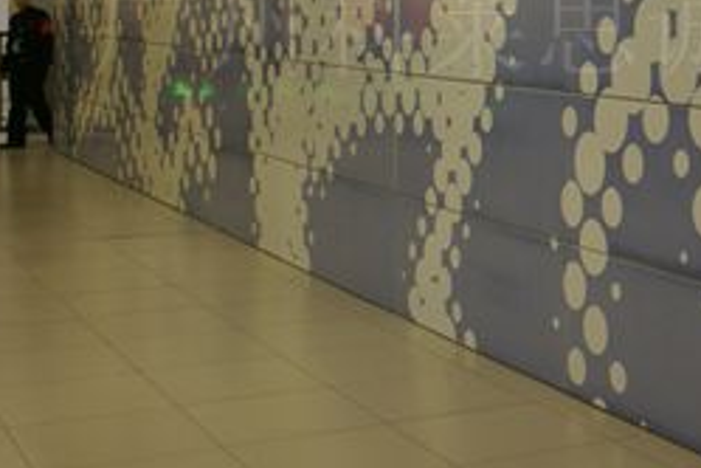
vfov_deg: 18.3
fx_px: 1421
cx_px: 750
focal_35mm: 73
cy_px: 41
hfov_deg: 25.8
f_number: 4
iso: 400
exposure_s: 1/40
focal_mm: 22
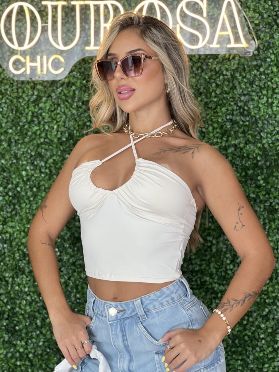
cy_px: 186
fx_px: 827
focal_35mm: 77
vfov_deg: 25.3
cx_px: 140
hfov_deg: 19.1
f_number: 2.8
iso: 80
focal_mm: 9
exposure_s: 1/120
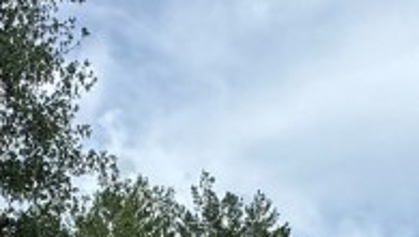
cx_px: 122
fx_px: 889
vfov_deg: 13.6
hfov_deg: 26.3
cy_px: 424
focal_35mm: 80
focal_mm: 2.22
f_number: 2.2
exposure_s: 1/1395
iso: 50
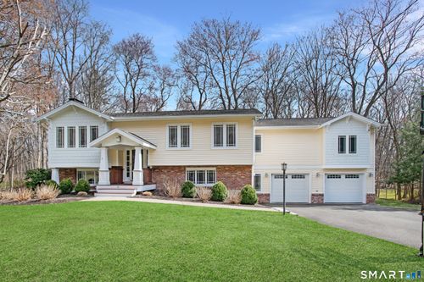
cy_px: 141
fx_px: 224
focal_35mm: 19
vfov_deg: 64.5
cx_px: 212
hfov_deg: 86.9
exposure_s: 1/160
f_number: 7.1
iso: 100
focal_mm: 19
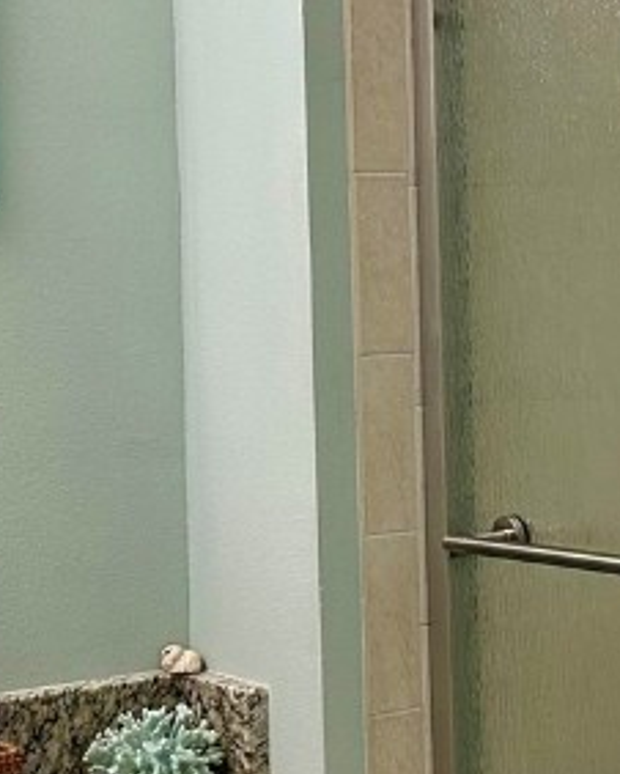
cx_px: 354
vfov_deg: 20.8
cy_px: 390
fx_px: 2108
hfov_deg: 16.7
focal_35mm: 92
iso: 160
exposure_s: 1/60
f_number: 1.5
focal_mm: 5.7
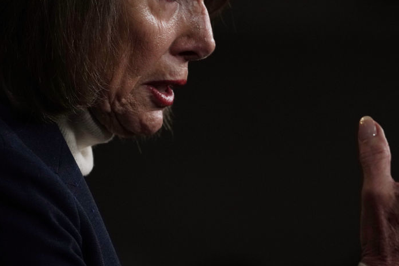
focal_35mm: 591
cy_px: 107
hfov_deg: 3.5
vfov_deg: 2.3
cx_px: 248
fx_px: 6550
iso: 3200
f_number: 7.1
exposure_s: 1/500
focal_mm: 400
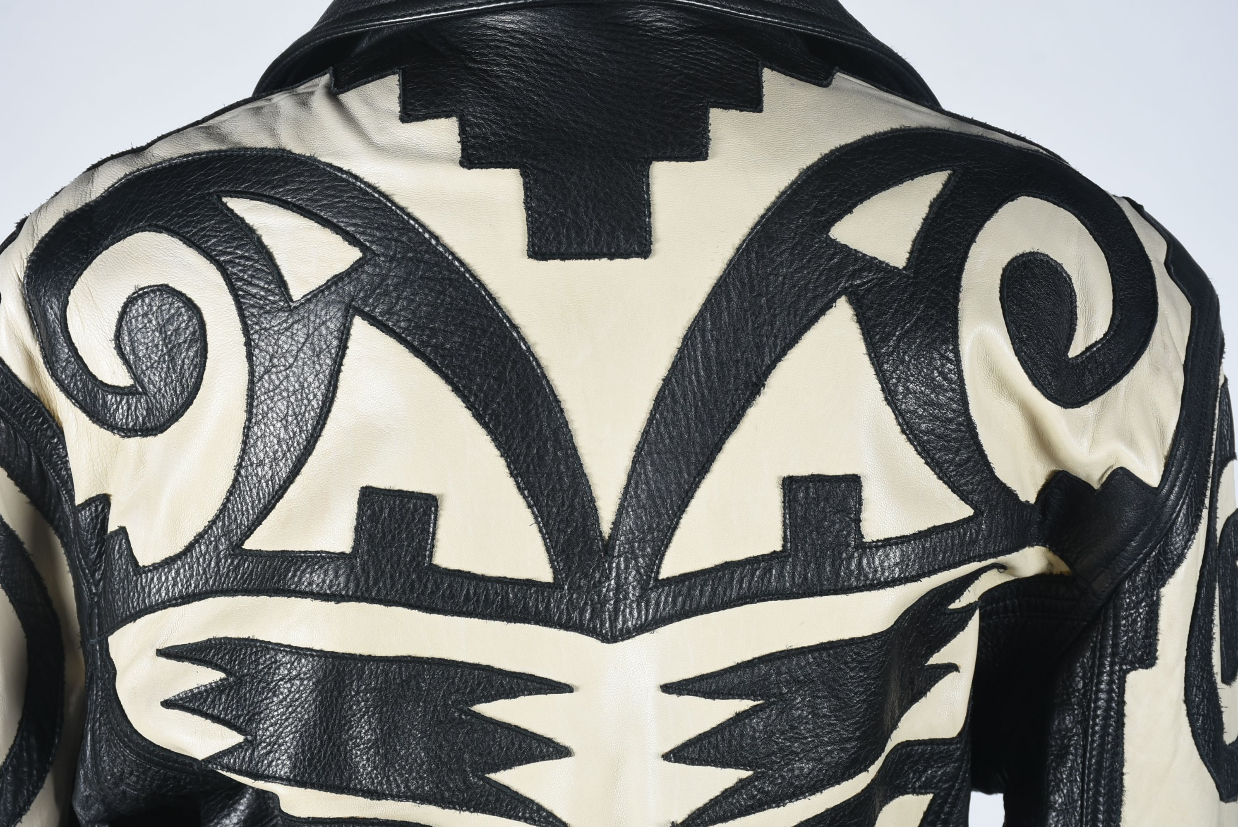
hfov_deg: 24.2
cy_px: 414
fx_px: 2891
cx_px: 619
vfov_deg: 16.3
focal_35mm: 84
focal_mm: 56
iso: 200
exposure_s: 1/125
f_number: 10
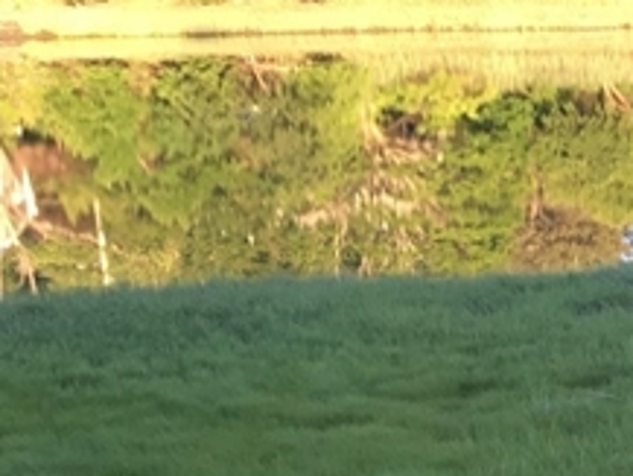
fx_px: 2507
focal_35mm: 137
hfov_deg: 12.2
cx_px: 1383
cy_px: 607
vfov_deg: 10.6
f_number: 2.2
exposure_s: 1/130
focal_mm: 4.15
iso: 25
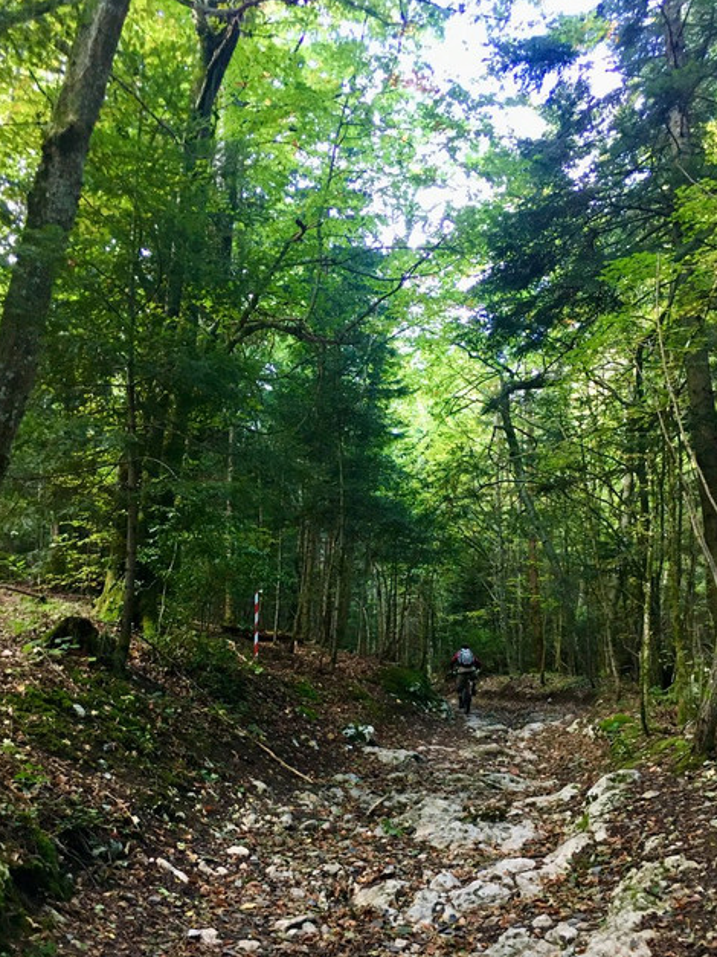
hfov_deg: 38.6
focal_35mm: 37
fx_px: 1022
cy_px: 577
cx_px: 381
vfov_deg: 49.8
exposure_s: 1/33
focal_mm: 4.15
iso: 200
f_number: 2.2
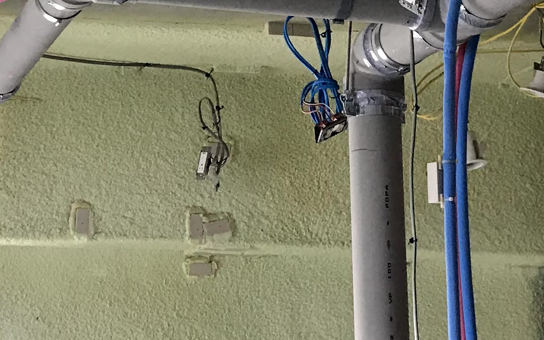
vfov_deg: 12.5
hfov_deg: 20.0
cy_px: 73
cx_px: 249
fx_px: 1542
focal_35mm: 104
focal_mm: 3.99
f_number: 1.8
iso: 40
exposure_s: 1/25
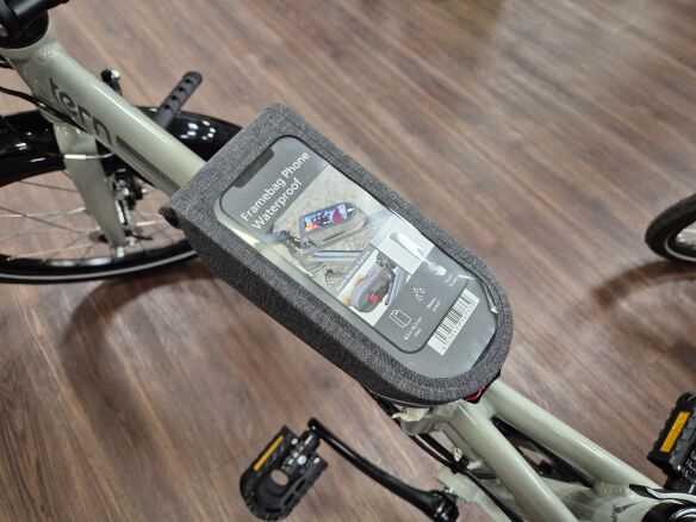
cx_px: 348
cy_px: 261
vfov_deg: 58.9
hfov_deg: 73.9
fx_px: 462
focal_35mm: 23
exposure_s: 1/100
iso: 250
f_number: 1.8
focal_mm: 5.4
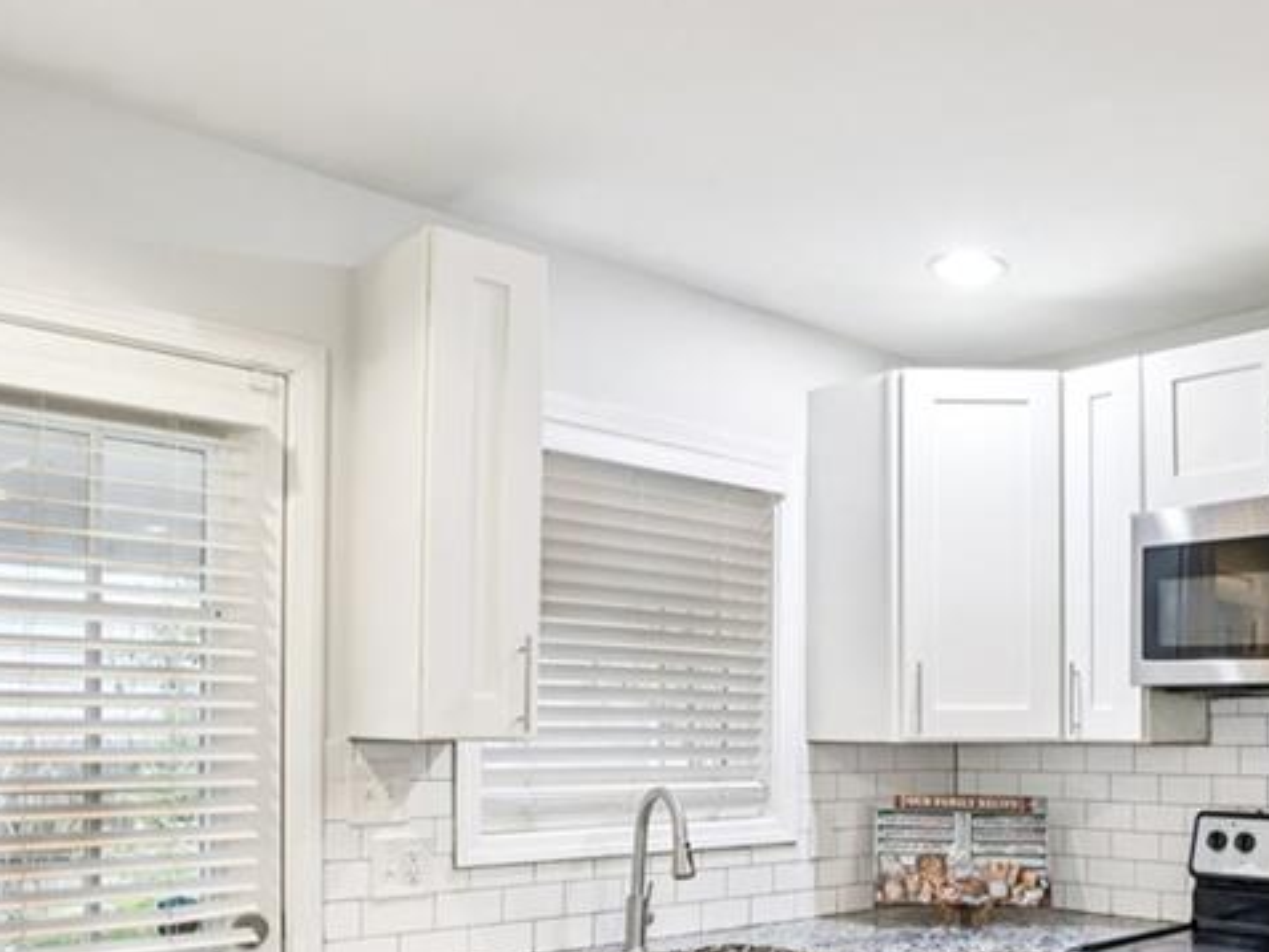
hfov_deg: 53.3
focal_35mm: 33
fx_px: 1210
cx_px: 920
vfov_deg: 41.4
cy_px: 743
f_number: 9
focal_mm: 16
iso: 400
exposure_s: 1/3.33
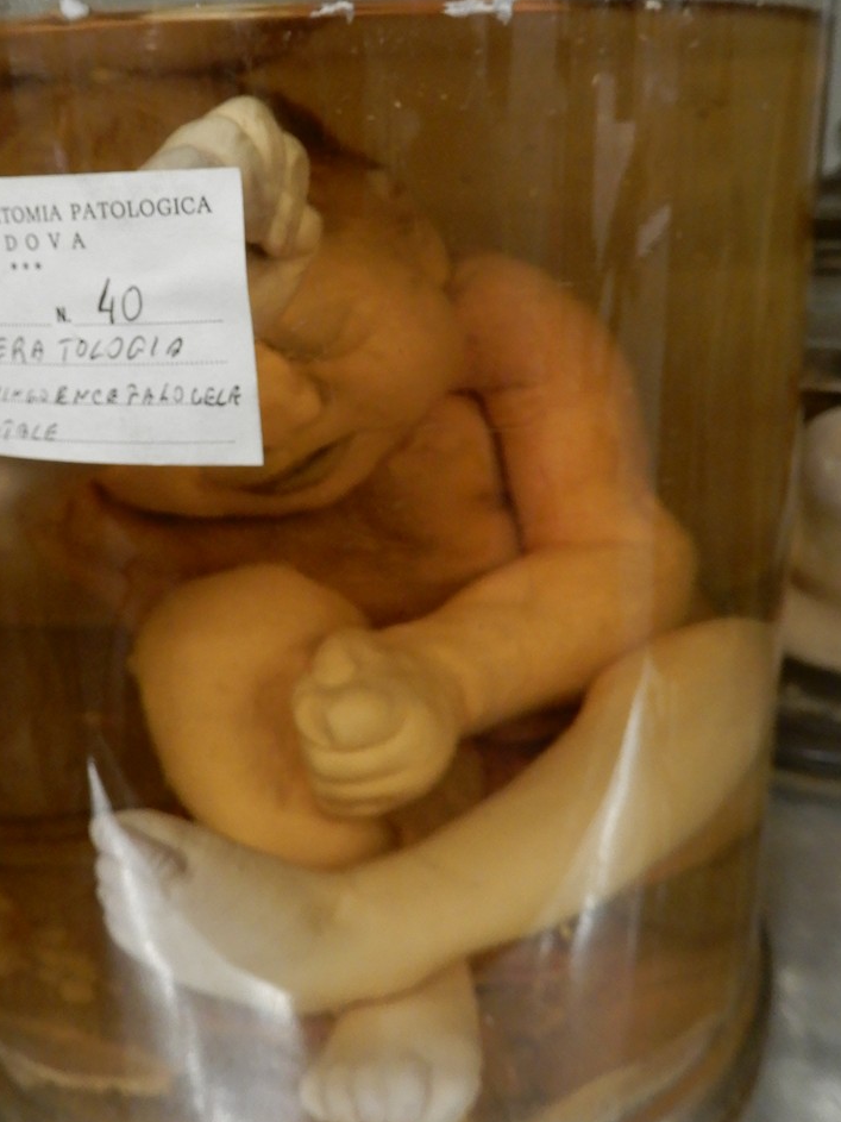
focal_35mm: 33
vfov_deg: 55.1
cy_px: 476
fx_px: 1069
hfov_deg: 42.6
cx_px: 319
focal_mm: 4.3
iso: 400
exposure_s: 1/25
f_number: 3.4
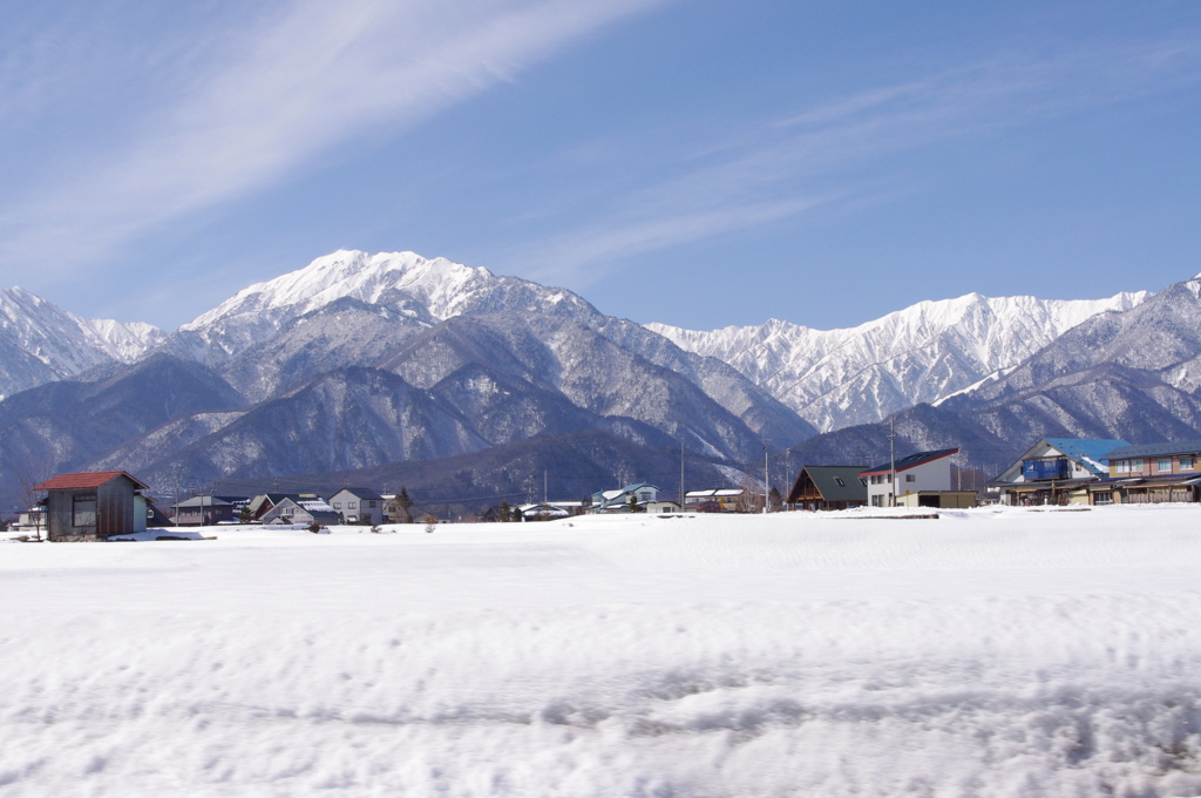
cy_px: 399
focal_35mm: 49
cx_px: 600
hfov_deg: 40.4
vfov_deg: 27.5
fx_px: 1633
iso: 400
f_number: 14
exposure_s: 1/500
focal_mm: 32.5
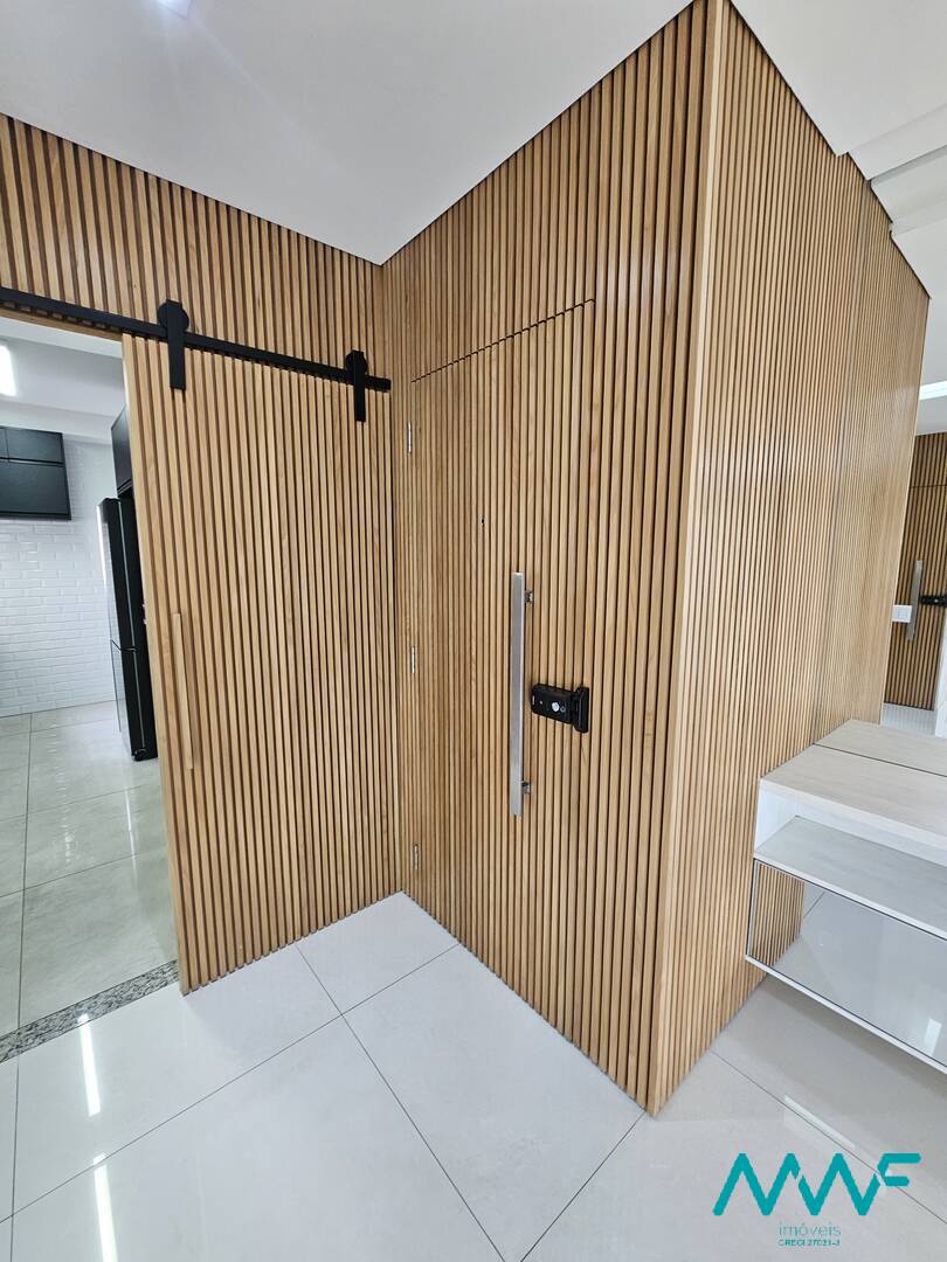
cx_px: 474
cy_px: 631
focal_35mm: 13
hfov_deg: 89.9
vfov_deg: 106.2
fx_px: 474
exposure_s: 1/60
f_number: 2.2
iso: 250
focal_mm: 2.2
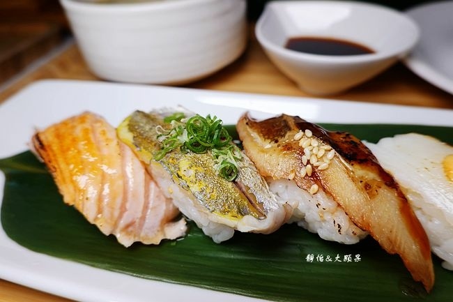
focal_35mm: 24
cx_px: 226
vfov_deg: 53.1
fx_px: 302
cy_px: 151
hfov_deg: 73.8
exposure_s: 1/200
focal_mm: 9
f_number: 2.8
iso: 125
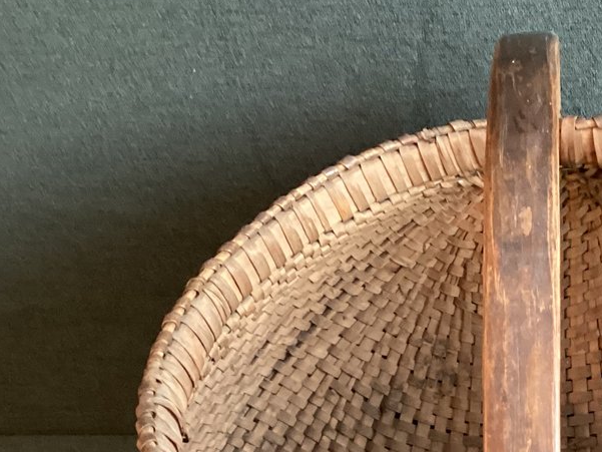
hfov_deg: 24.3
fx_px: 1357
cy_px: 468
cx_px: 546
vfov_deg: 18.3
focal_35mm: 78
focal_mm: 3.3
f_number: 2.4
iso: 400
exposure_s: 1/30
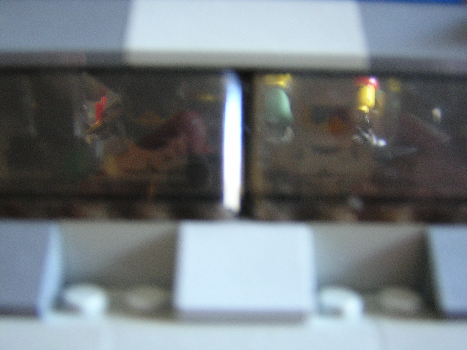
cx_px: 234
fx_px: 486
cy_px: 175
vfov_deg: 39.7
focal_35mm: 36
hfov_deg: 51.4
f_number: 2.6
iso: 322
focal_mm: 4.7
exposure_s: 1/2.7
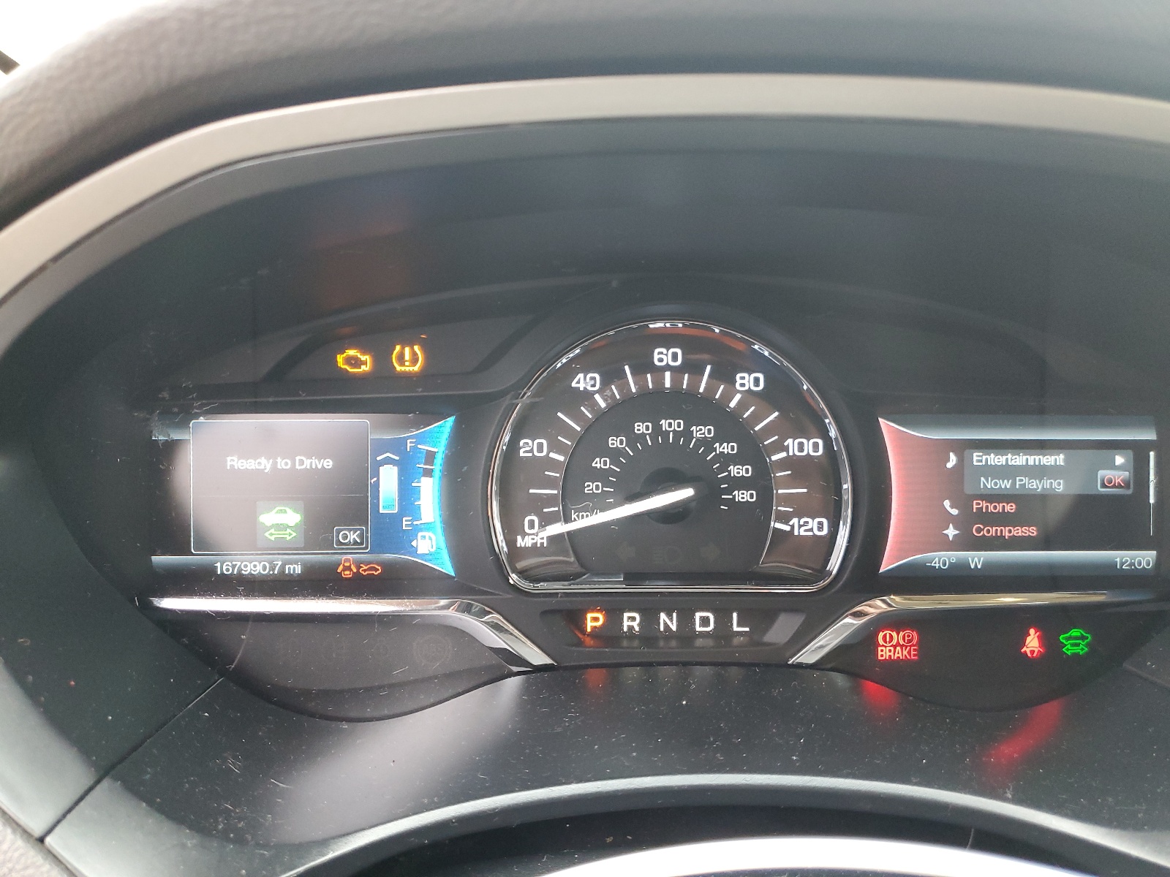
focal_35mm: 26
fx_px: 879
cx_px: 585
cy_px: 438
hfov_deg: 67.3
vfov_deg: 53.1
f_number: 1.5
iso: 222
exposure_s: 1/60.2
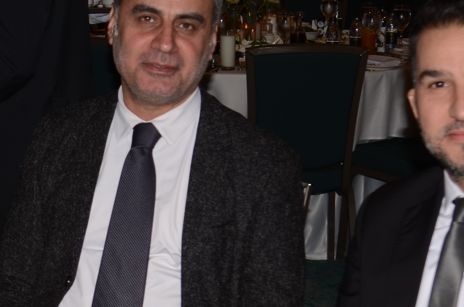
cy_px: 78
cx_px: 91
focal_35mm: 102
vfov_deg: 13.3
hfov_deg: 19.8
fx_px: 1312
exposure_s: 1/250
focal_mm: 24
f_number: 4.5
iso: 100
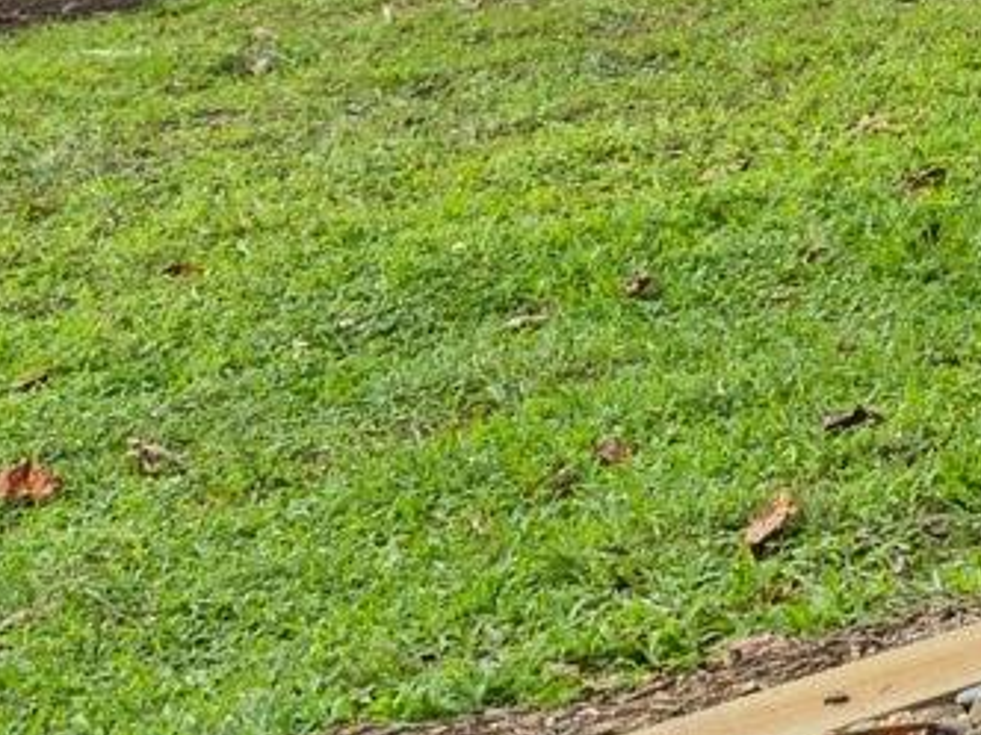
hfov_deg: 10.3
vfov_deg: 7.7
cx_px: 1956
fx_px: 5044
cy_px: -1123
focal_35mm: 178
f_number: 5
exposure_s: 1/100
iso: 100
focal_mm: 30
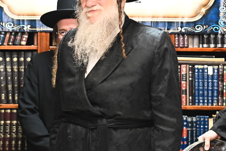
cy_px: 69
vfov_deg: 12.0
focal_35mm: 114
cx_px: 98
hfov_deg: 17.9
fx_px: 715
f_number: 4
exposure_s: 1/160
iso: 3200
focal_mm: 62
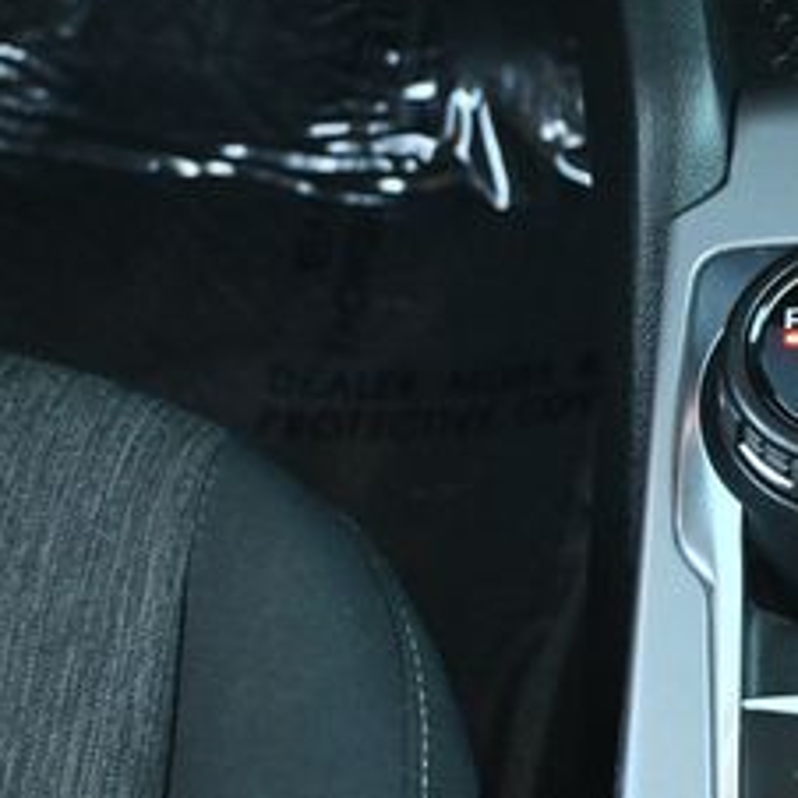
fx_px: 2963
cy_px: 501
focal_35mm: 114
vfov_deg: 15.3
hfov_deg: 14.6
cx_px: 1066
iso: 3200
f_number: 5
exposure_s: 1/100
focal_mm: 31.5
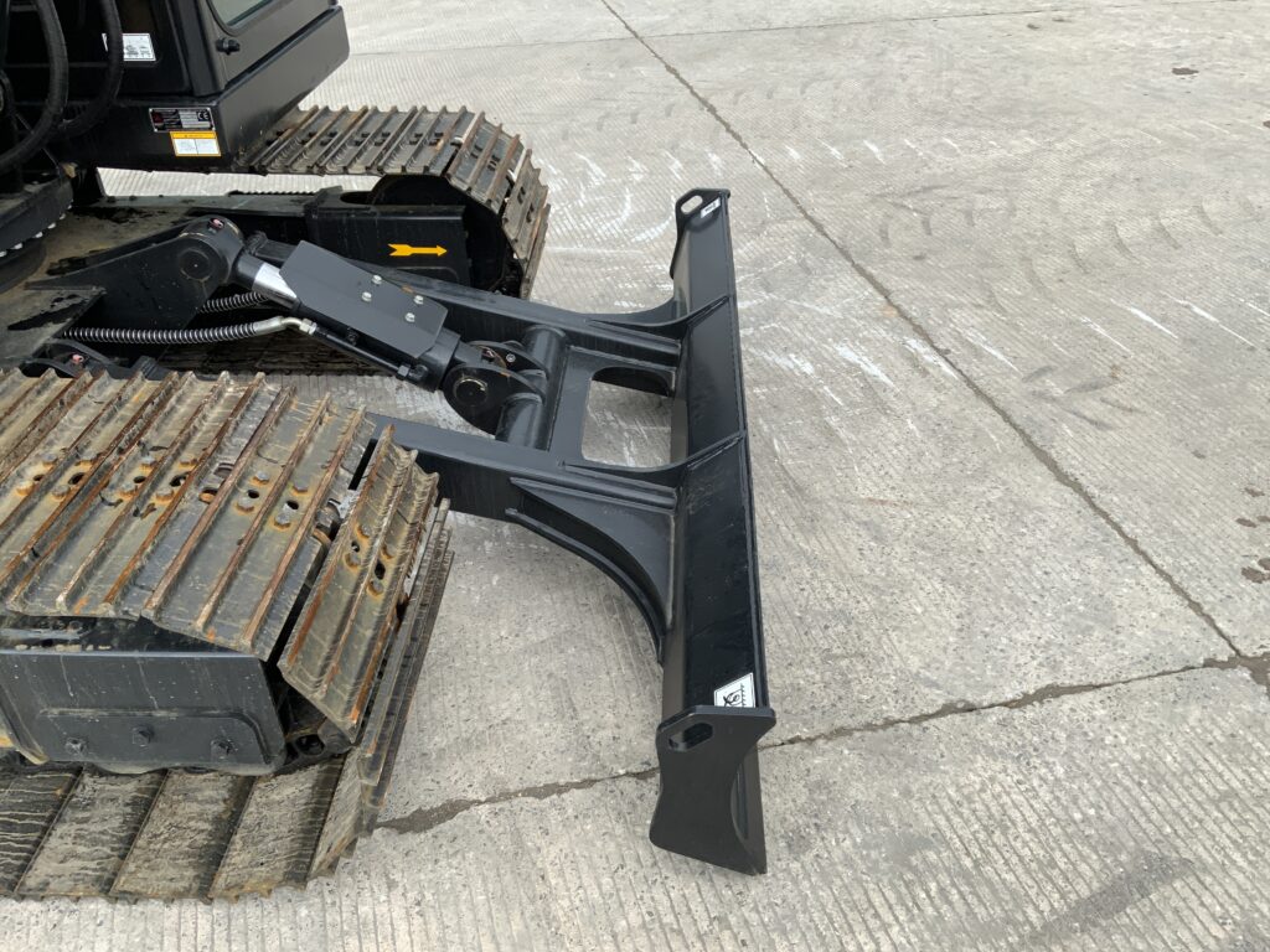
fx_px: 1064
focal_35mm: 29
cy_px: 476
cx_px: 635
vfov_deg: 48.2
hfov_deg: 61.7
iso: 16
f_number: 1.8
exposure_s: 1/149
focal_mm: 3
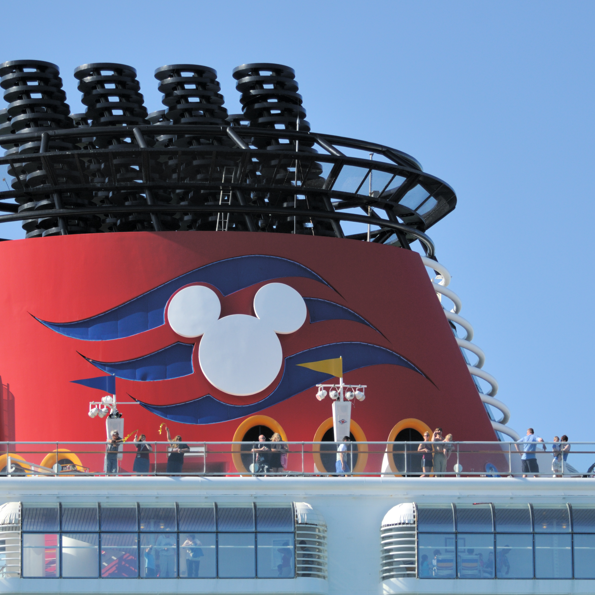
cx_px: 232
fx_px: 5049
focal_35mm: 260
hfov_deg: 6.7
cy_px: 298
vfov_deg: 6.7
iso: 200
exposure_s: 1/1600
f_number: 5
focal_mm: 135
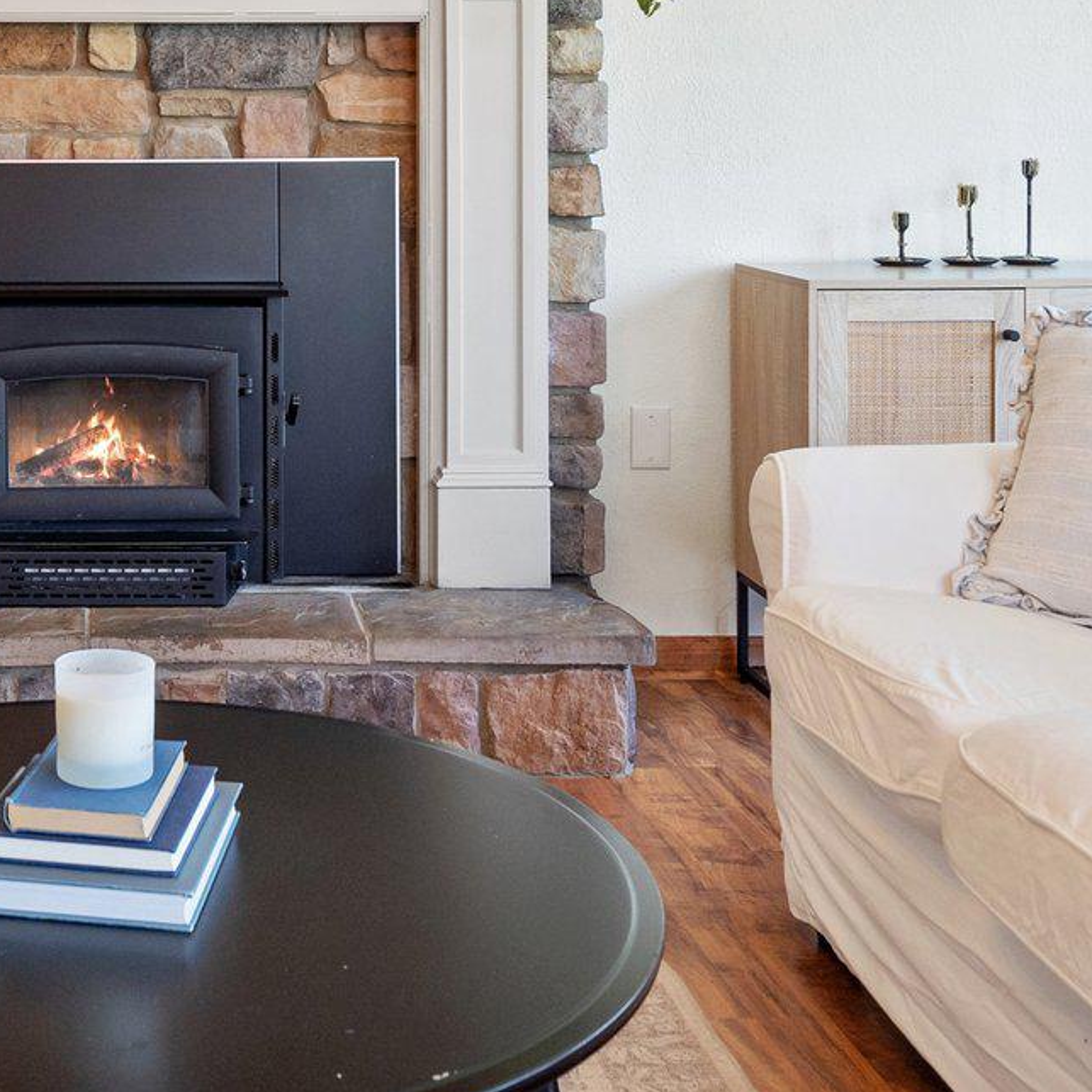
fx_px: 1642
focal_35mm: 46
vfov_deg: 35.5
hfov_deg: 34.0
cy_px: 201
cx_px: 34
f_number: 8
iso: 500
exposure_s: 1/10
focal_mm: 17
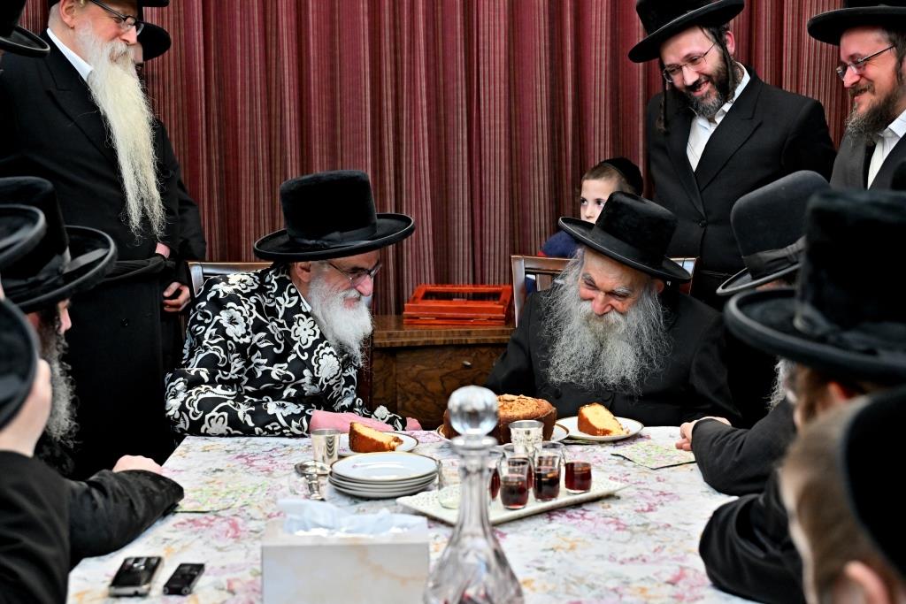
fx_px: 1208
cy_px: 302
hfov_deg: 41.1
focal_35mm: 48
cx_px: 453
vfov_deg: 28.1
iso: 1250
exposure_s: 1/160
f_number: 4
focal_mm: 48
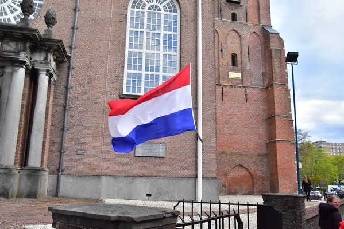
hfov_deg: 59.5
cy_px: 114
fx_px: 301
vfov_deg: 41.8
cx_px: 172
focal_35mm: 32
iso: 2000
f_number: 6.3
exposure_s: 1/2500
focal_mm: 21
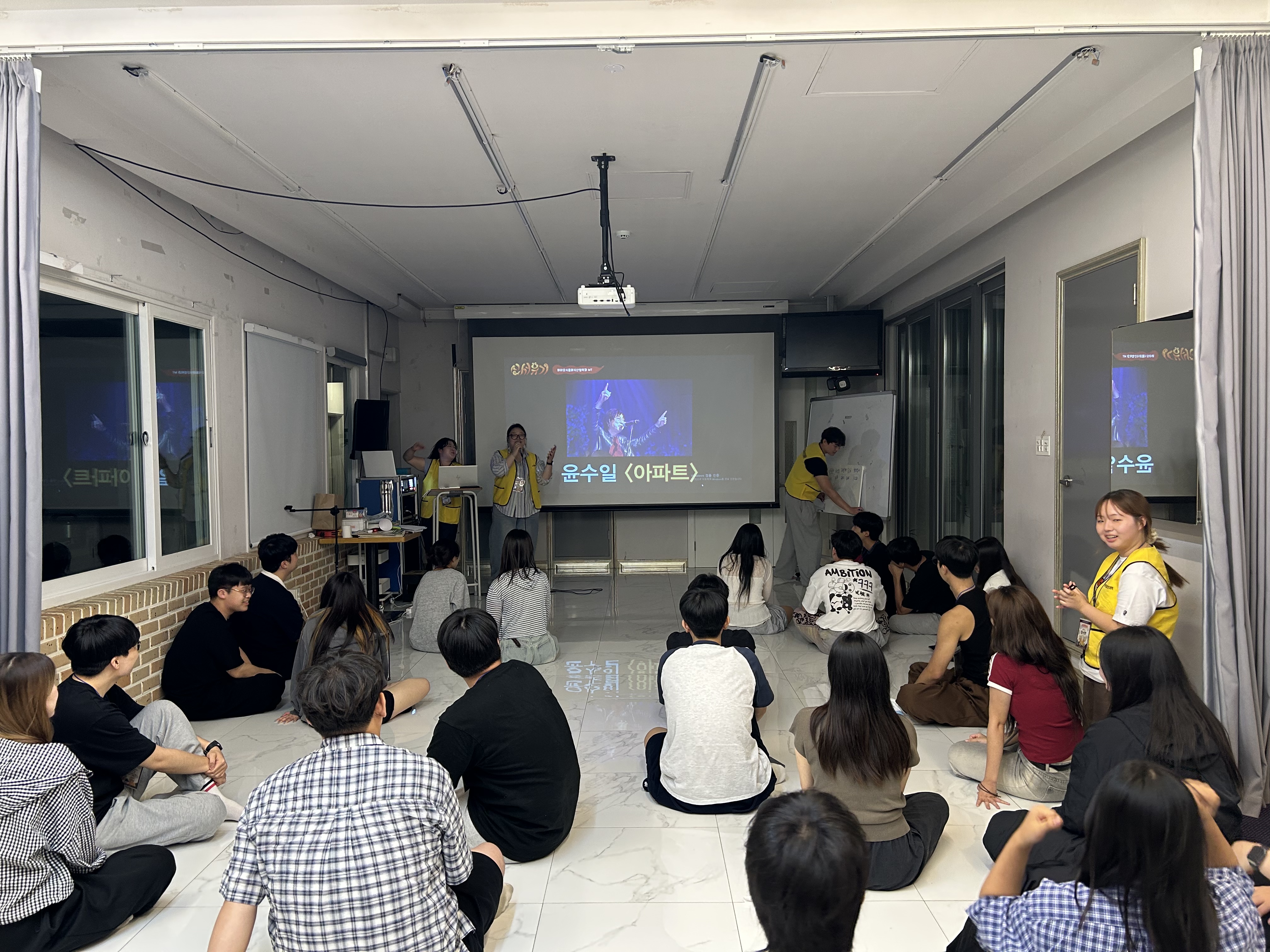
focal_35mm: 26
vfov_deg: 53.1
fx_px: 954
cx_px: 635
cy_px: 476
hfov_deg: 67.3
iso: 125
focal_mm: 5.7
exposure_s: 1/60
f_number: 1.5
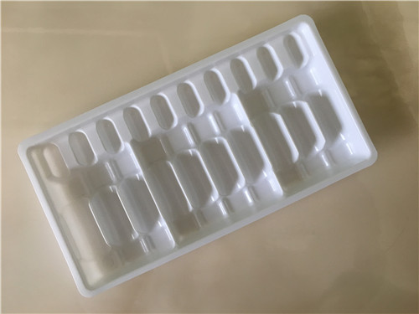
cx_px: 210
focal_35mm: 29
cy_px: 157
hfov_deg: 61.7
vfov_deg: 48.2
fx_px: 351
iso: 40
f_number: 2.2
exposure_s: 1/33
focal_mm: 4.15
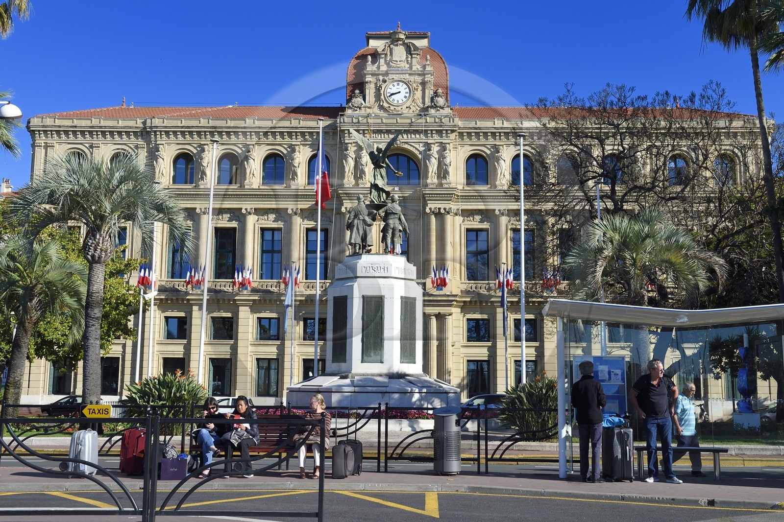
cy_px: 261
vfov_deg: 33.4
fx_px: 871
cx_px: 392
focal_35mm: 40
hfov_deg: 48.5
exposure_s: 1/320
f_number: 10
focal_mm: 40
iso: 200
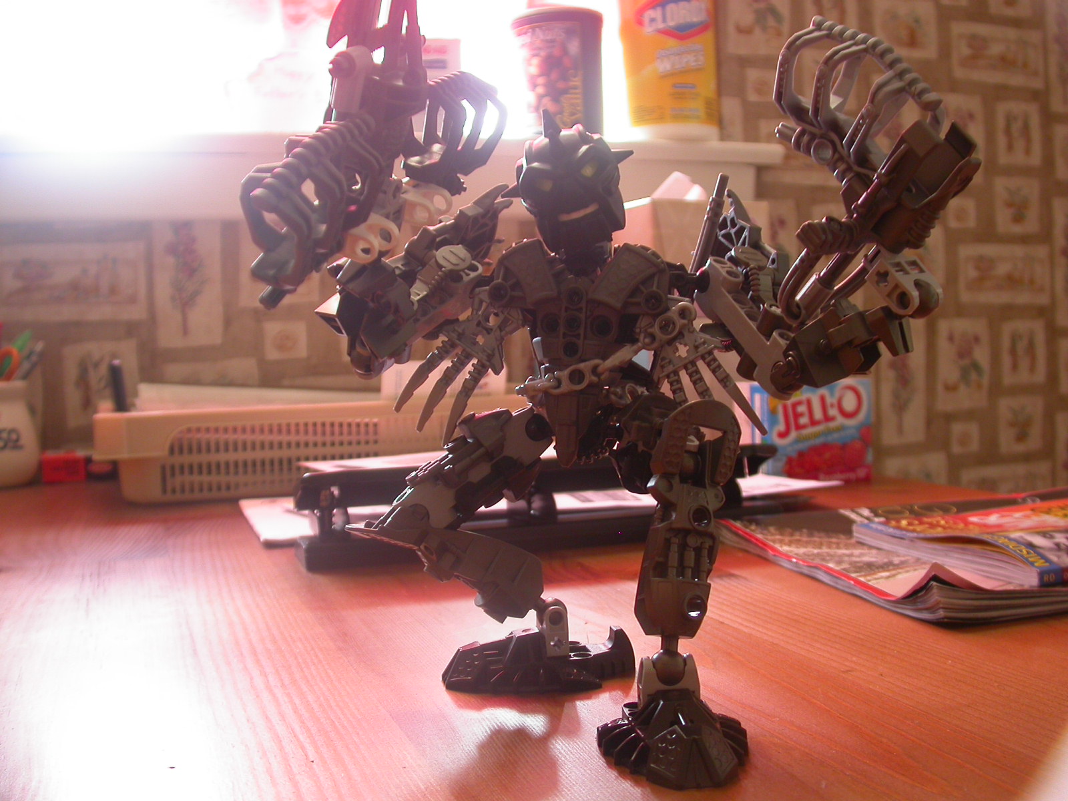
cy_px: 400
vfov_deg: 37.7
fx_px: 1172
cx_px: 534
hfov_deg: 49.0
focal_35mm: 38
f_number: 2.6
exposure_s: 1/12
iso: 100
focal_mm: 7.85
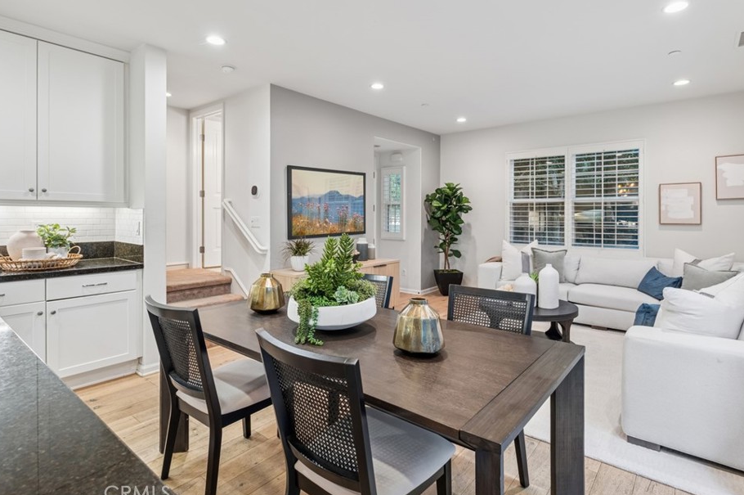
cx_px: 381
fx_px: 372
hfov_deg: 90.0
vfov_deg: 67.2
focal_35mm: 18
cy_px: 226
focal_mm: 16
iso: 400
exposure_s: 1/4
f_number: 9
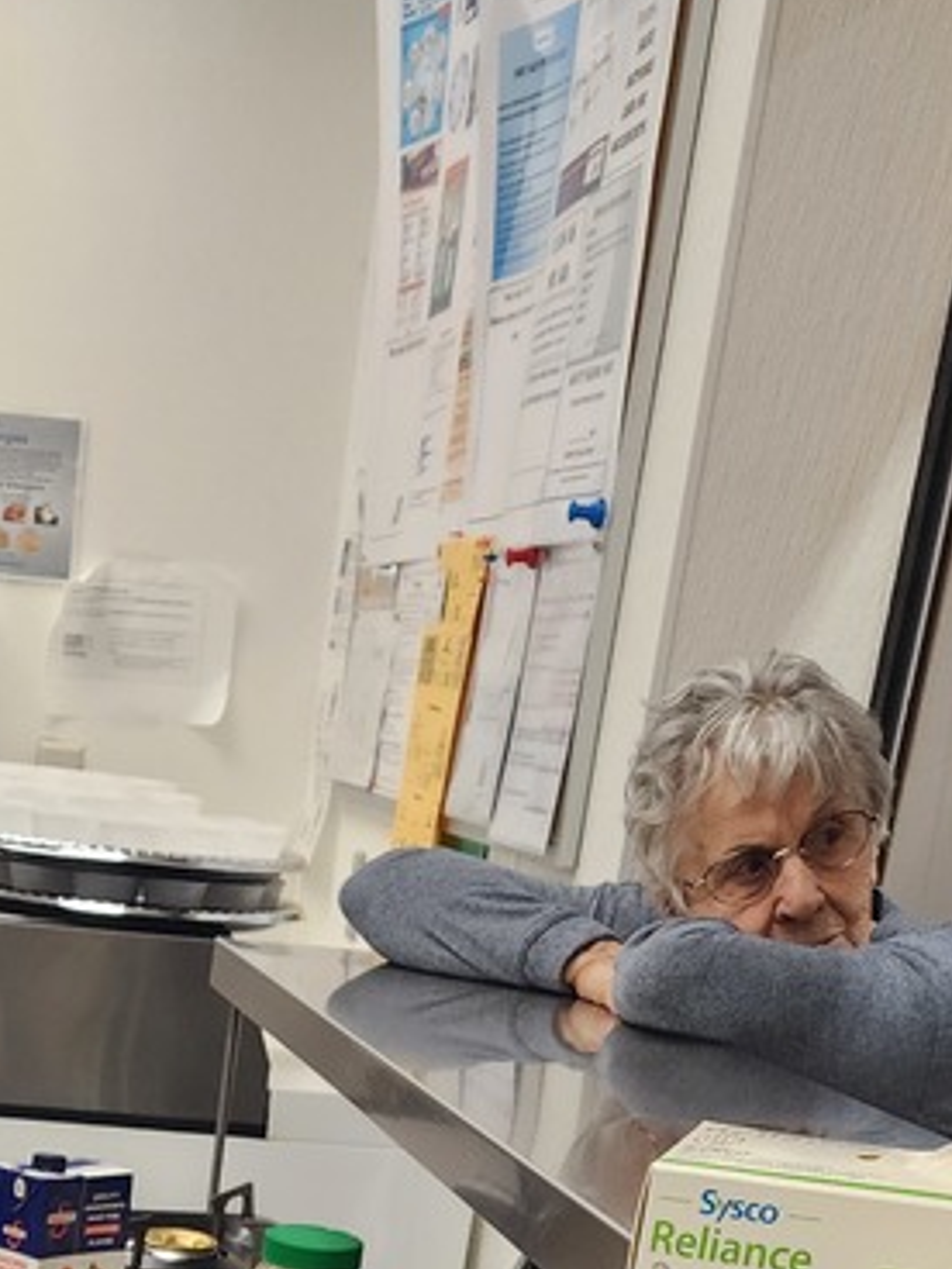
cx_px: 17
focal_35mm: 64
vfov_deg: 25.8
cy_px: 1659
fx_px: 2347
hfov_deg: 22.1
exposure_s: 1/120
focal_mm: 6.4
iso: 200
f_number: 1.8
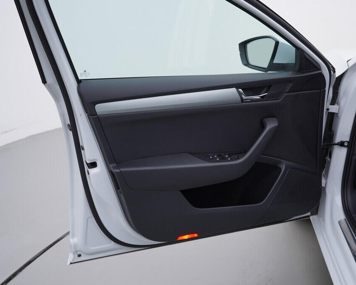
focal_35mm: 41
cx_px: 194
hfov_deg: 44.7
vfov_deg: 36.5
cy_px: 143
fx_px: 432
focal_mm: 24
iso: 125
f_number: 4
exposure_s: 1/80
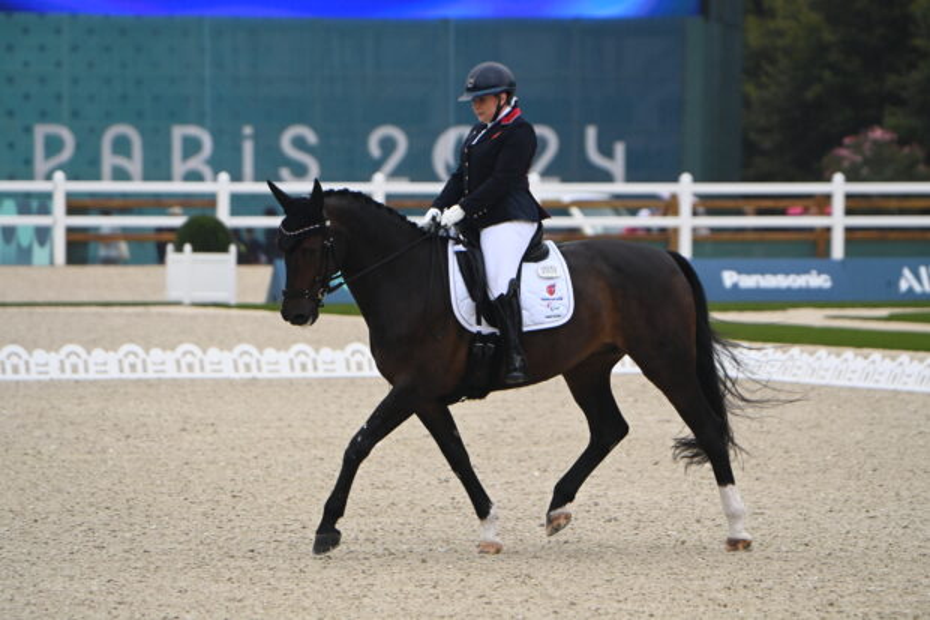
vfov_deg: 4.3
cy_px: 310
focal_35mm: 320
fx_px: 8264
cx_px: 465
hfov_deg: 6.4
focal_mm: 320
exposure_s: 1/500
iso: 2500
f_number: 7.1
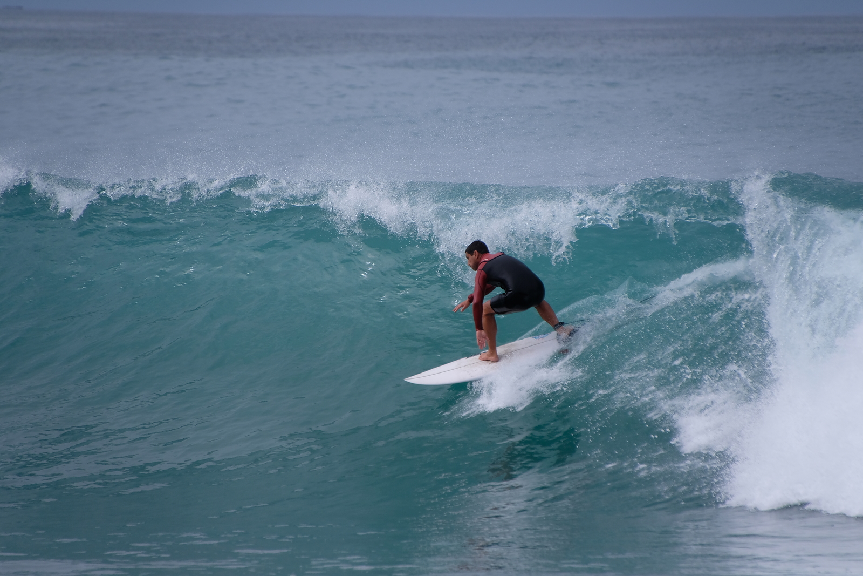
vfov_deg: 3.1
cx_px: 432
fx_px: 10788
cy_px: 288
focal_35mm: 450
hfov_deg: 4.6
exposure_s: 1/2000
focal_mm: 300
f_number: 6.3
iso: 320
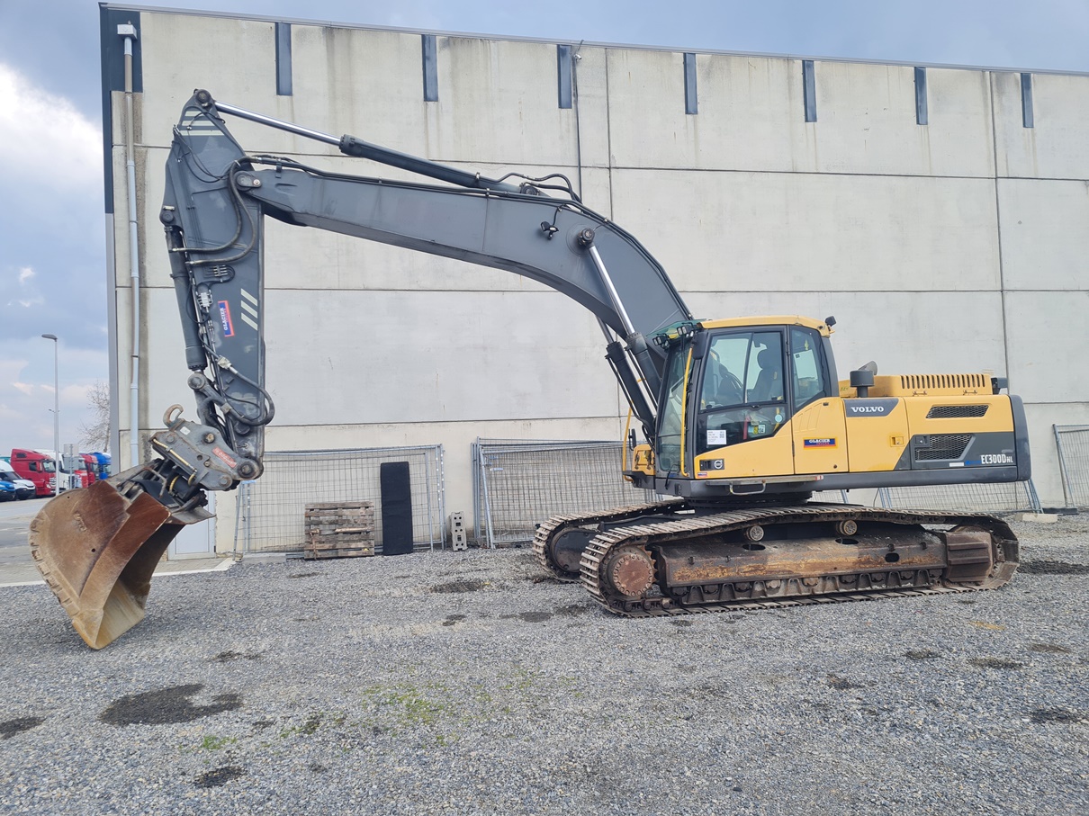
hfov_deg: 67.3
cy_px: 408
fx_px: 818
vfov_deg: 53.0
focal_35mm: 26
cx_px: 544
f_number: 1.8
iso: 50
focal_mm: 5.4
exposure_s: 1/1360
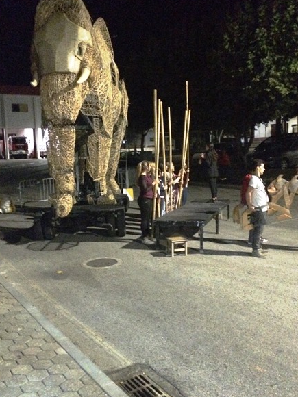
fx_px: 413
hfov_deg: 39.6
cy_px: 193
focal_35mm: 36
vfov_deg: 51.3
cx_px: 132
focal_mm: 4.15
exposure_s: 1/15
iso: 1600
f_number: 2.2
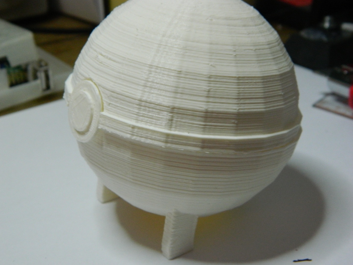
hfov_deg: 27.8
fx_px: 714
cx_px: 176
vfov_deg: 21.0
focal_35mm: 70
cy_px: 132
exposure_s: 1/50
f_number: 4
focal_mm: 12.6
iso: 400
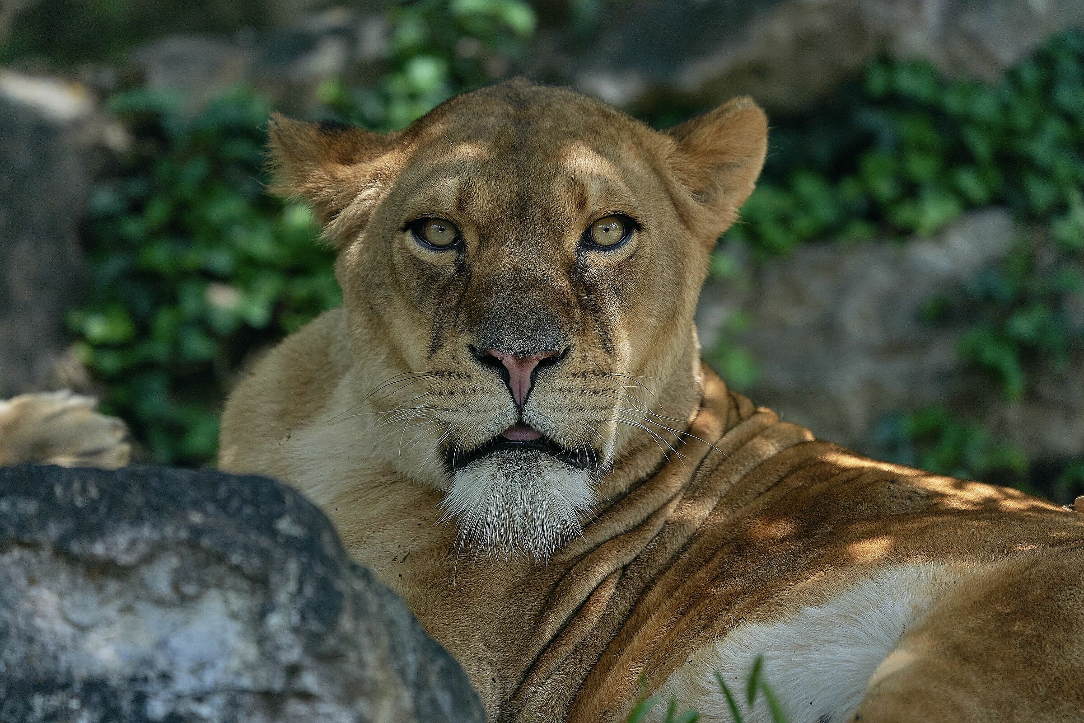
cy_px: 362
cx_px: 542
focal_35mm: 250
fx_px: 7527
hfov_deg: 8.2
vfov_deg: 5.5
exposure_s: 1/640
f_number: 5.6
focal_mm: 250
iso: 500
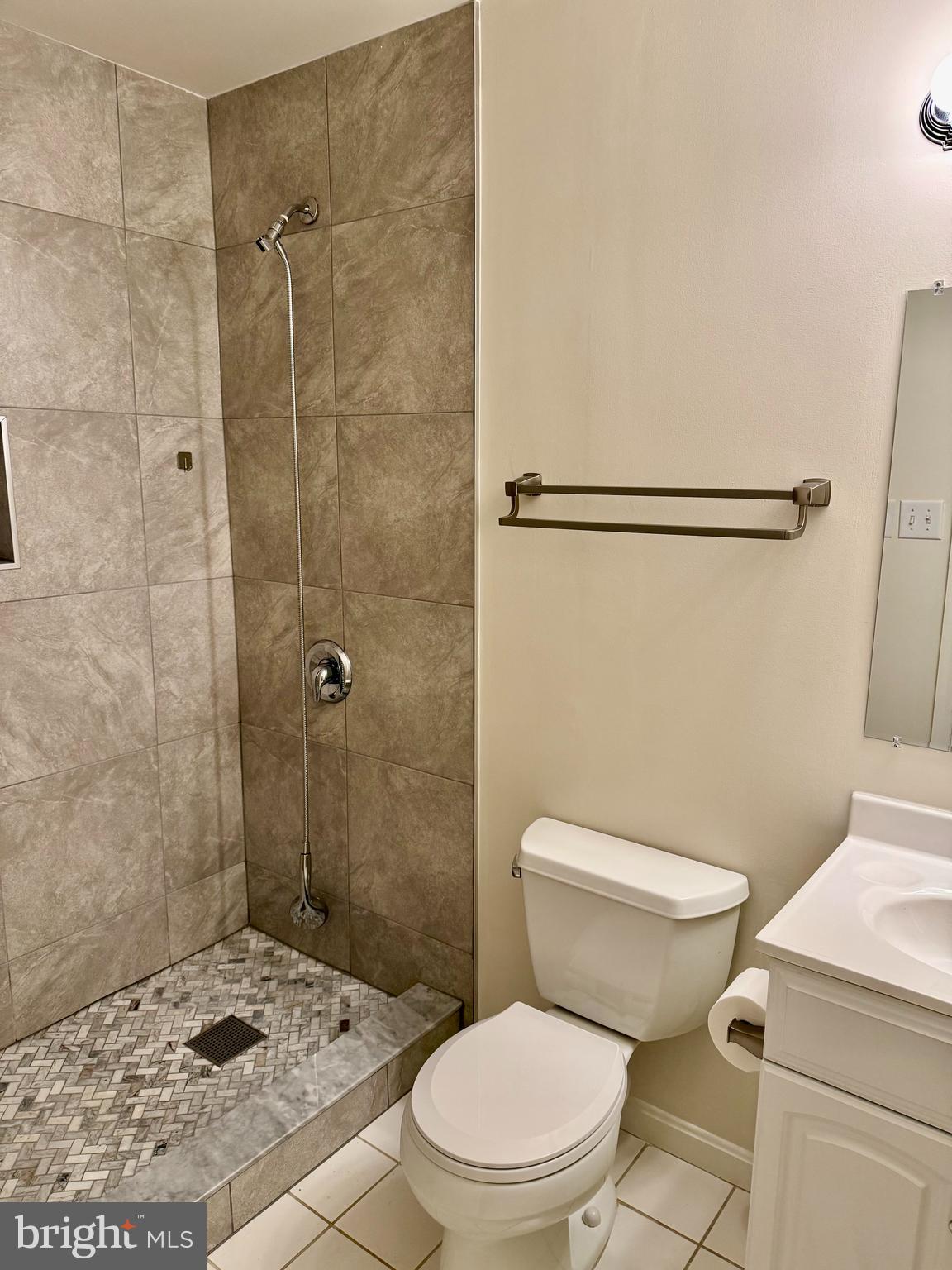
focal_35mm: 24
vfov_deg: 71.6
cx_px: 476
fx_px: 880
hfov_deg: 56.8
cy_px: 635
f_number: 1.78
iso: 200
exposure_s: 1/120
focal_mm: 6.76
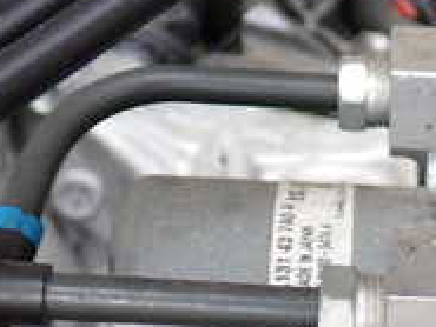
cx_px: 540
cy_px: 400
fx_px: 1550
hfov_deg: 15.4
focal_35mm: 123
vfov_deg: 11.8
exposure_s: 1/80
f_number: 2.7
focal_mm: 6.83
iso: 100
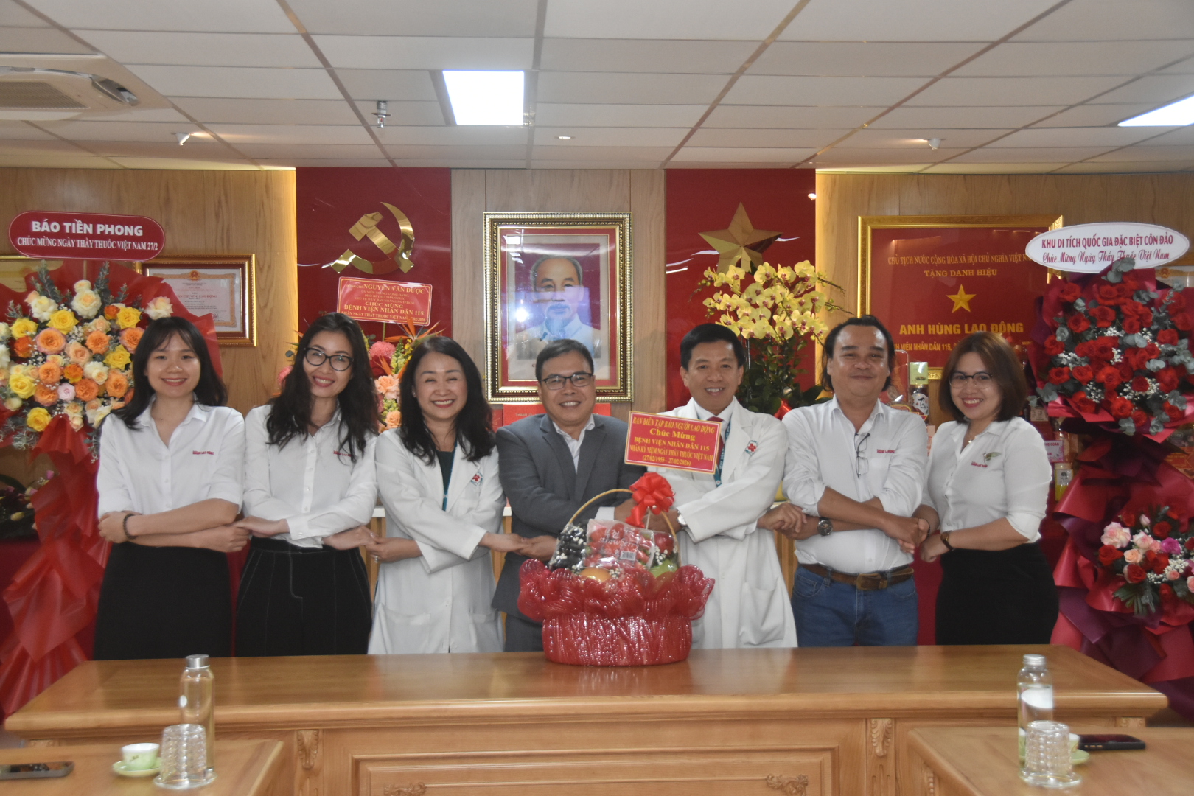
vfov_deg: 28.1
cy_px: 398
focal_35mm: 48
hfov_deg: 41.1
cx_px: 597
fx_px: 1592
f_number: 4.2
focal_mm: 32
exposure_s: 1/200
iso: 1600
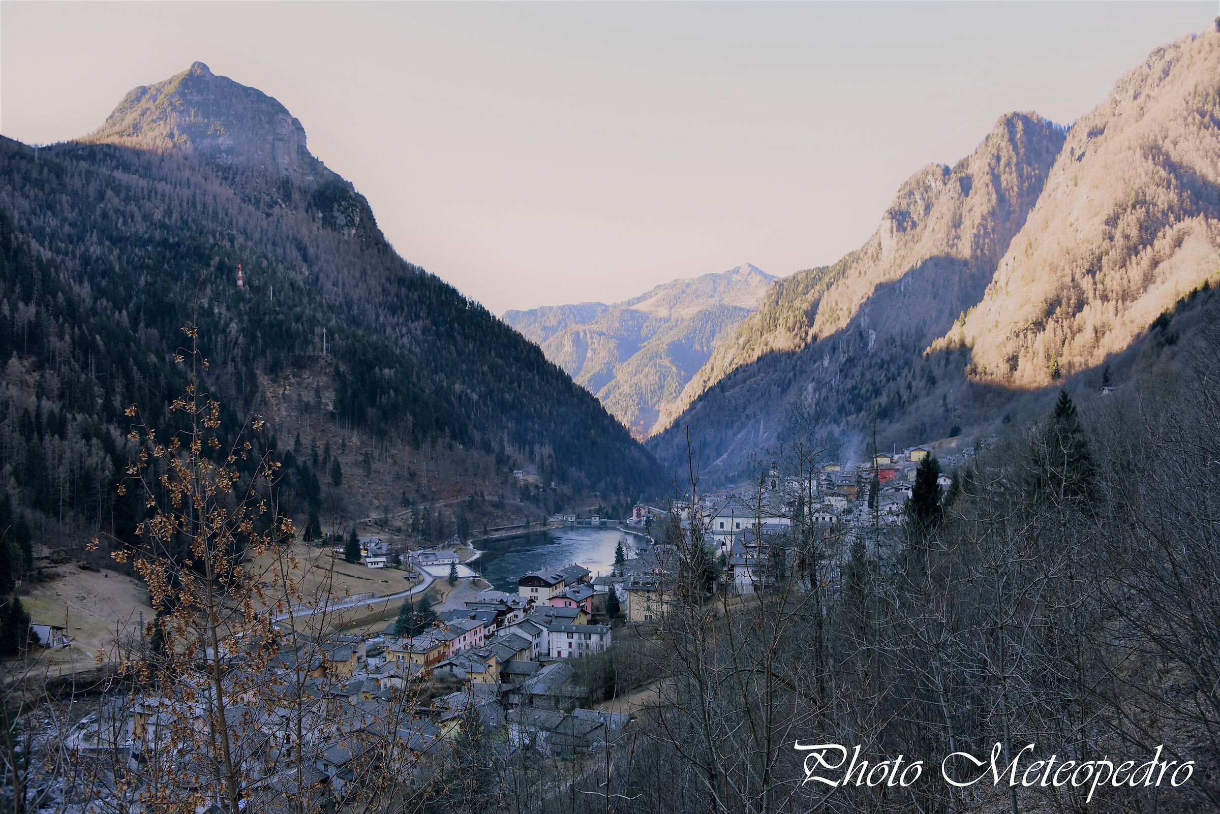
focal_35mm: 28
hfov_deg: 65.5
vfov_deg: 46.4
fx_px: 949
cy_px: 407
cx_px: 610
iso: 220
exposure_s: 1/125
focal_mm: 28
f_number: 5.6
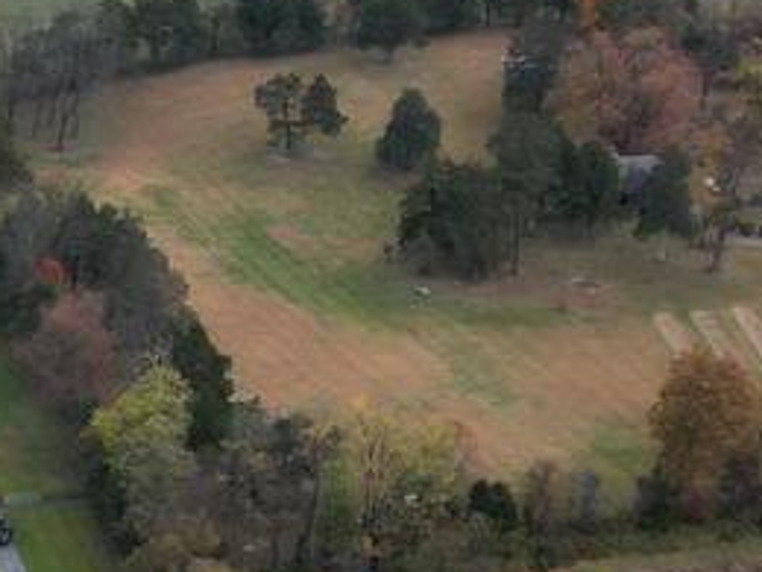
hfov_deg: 14.2
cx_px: -249
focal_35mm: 133
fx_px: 2928
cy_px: 273
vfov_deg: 11.1
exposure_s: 1/1000
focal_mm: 6.72
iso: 200
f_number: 1.7
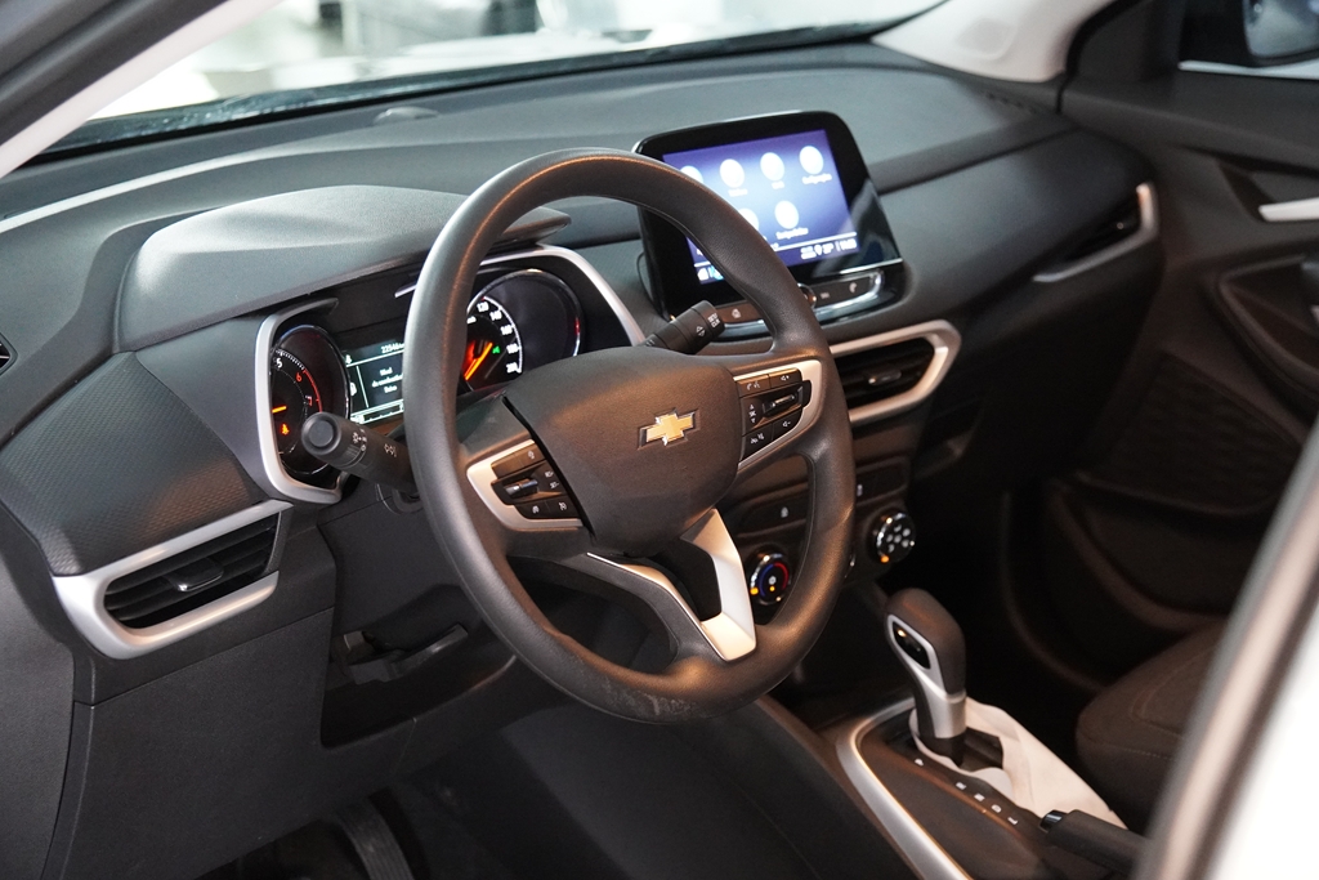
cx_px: 660
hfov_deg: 35.0
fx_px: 2089
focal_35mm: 57
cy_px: 440
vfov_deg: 23.8
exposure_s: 1/160
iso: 5000
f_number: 2.8
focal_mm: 38
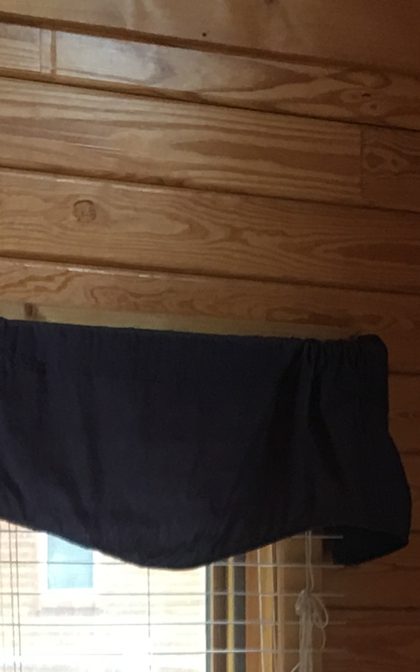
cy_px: 965
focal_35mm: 137
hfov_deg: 9.6
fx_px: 2511
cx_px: 143
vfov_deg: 14.4
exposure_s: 1/15
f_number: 2.2
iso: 25
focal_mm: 4.15
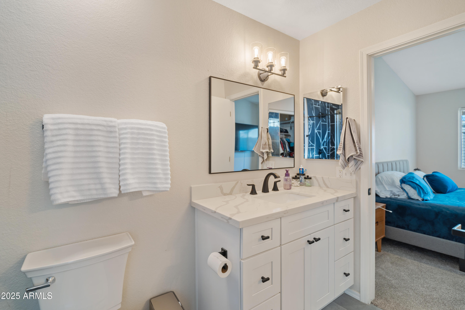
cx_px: 232
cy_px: 155
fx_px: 207
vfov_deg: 73.7
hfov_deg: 96.7
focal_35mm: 16
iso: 100
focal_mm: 16
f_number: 2
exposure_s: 1/30
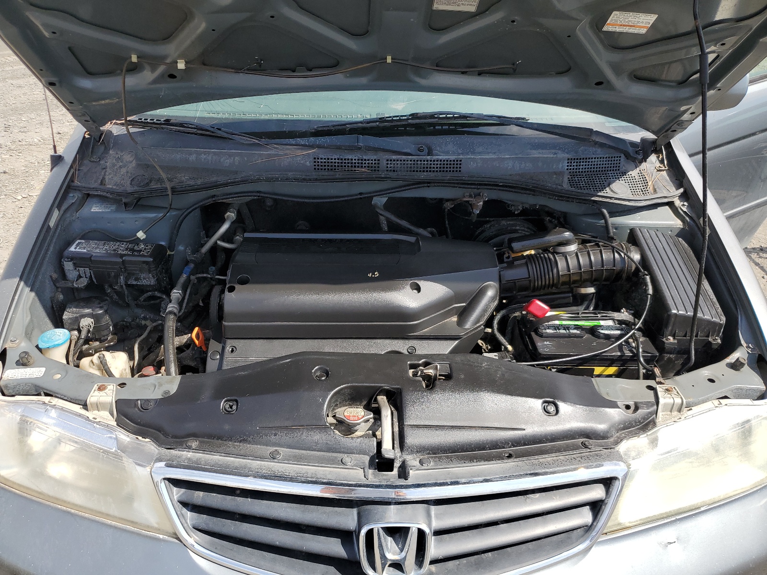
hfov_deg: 67.3
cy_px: 288
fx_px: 576
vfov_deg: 53.1
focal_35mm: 26
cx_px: 384
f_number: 1.5
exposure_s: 1/1667
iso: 50
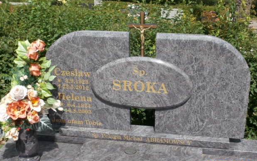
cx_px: 132
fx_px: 364
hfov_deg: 38.9
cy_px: 84
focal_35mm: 52
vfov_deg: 24.9
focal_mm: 8.29
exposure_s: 1/100
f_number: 11
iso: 100
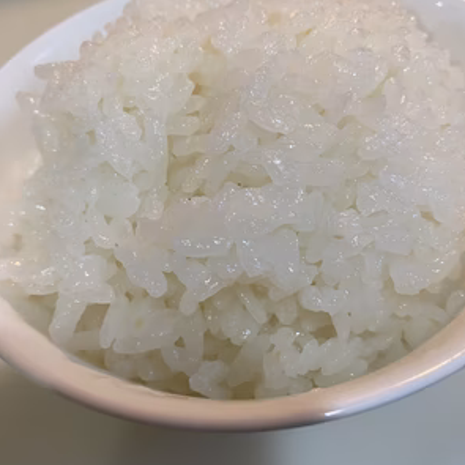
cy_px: 249
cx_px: 233
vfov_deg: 54.0
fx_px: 456
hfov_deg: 54.0
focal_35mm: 30
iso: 100
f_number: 1.8
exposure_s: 1/50
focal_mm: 4.25
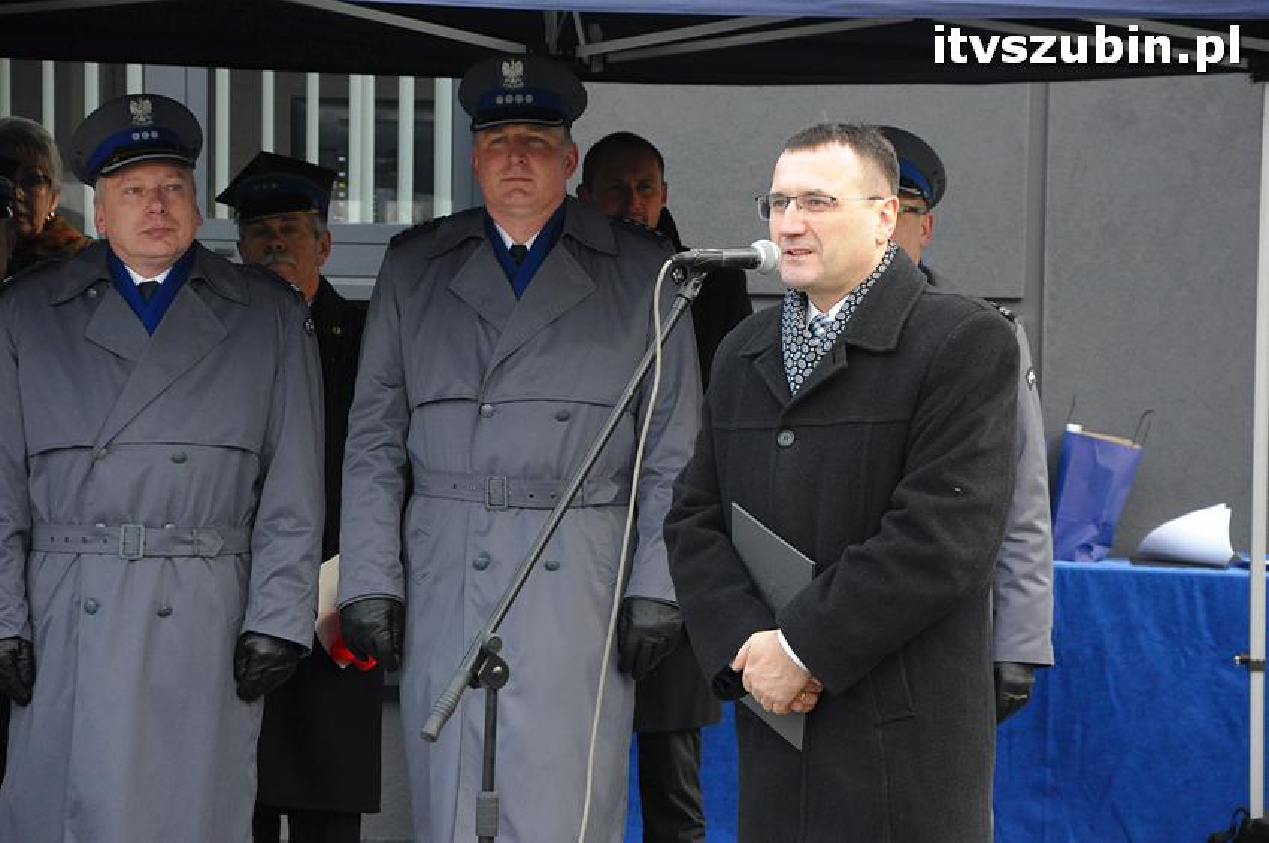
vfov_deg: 8.7
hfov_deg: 13.1
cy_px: 422
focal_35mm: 158
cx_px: 634
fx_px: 5546
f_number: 8
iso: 1600
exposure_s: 1/160
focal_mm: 105
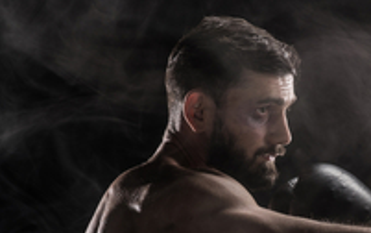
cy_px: 256
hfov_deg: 7.5
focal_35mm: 276
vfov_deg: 4.8
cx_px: 428
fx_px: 2793
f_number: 5
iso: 100
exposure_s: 1/160
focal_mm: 85
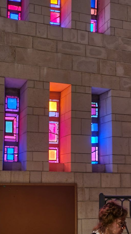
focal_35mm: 37
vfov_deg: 53.1
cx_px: 34
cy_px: 153
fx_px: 228
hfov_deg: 31.5
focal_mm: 4.32
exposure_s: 1/16
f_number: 1.5
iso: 250
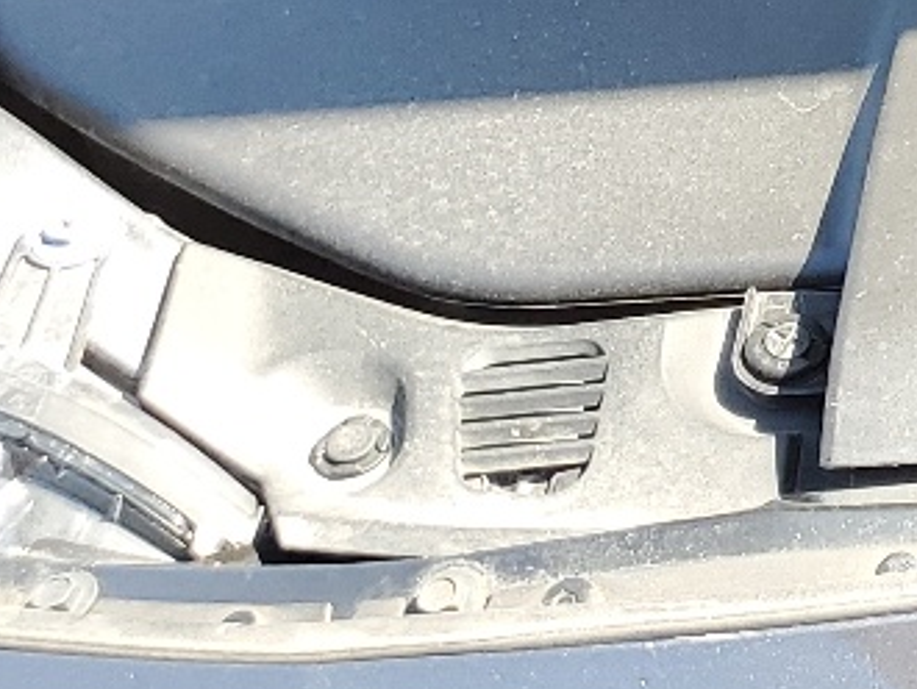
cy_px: -492
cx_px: 1823
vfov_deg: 11.1
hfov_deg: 13.4
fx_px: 3340
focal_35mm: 126
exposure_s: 1/303
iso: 50
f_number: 1.5
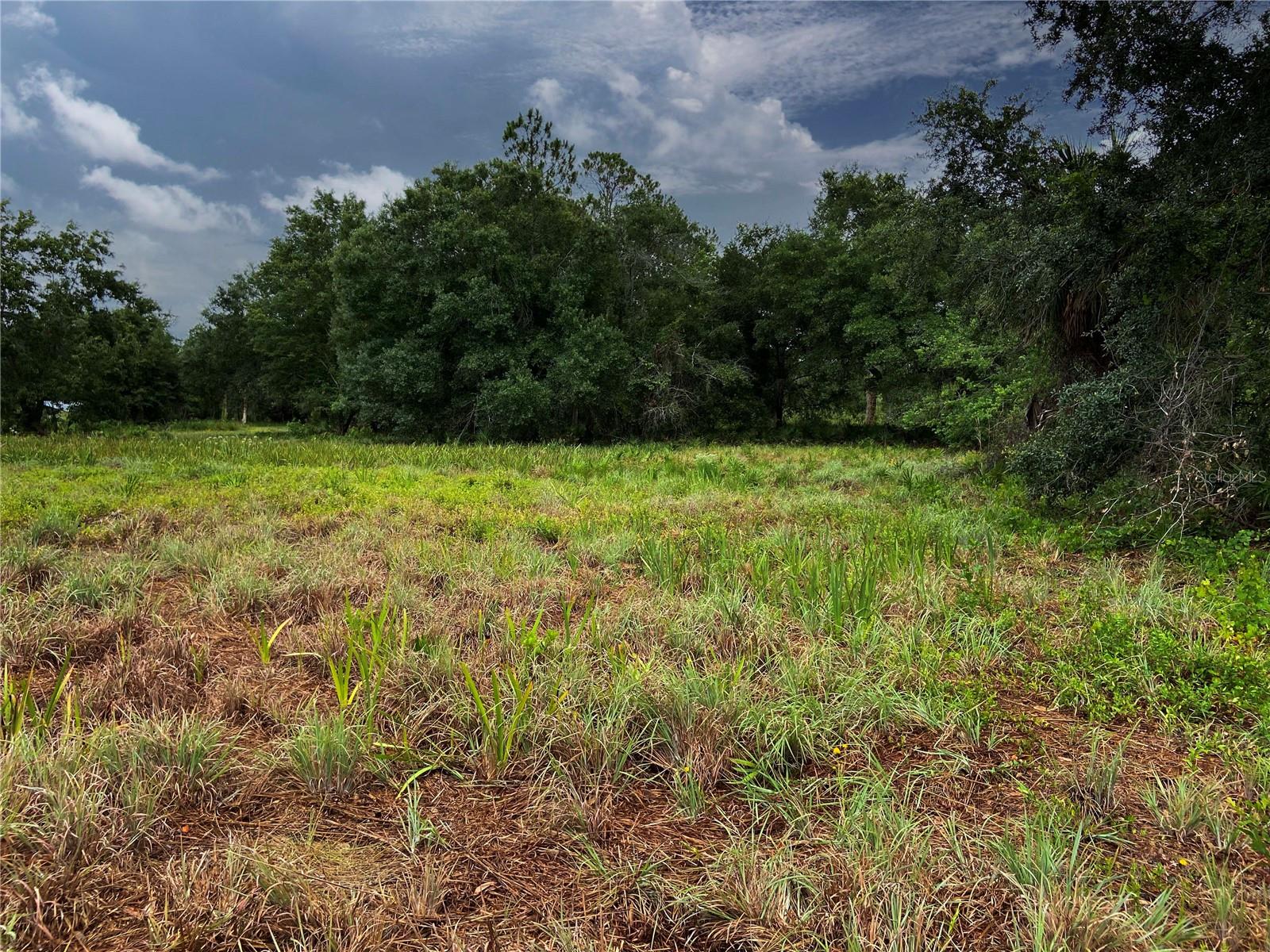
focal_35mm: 26
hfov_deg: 67.3
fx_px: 954
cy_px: 476
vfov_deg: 53.1
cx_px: 635
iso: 32
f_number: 1.8
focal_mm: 4.25
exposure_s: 1/1245
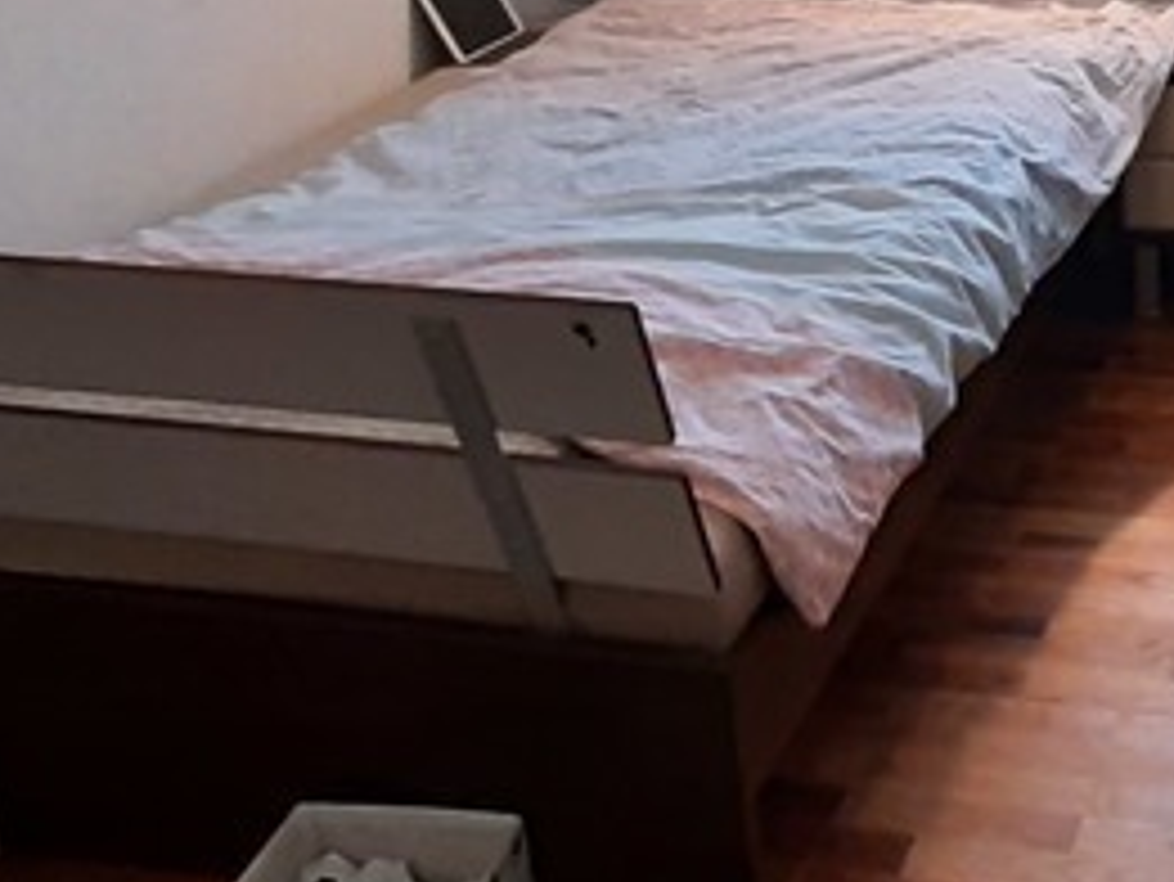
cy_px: 315
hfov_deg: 35.2
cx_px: 1062
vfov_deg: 28.4
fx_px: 1730
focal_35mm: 51
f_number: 2.2
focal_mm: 1.42
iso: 200
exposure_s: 1/50
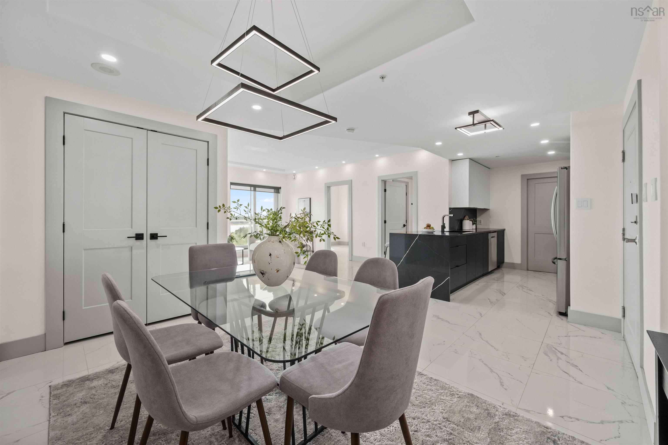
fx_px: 260
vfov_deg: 81.2
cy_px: 222
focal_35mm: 14
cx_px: 334
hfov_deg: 104.3
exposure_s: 1/10
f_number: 10
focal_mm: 14
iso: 320
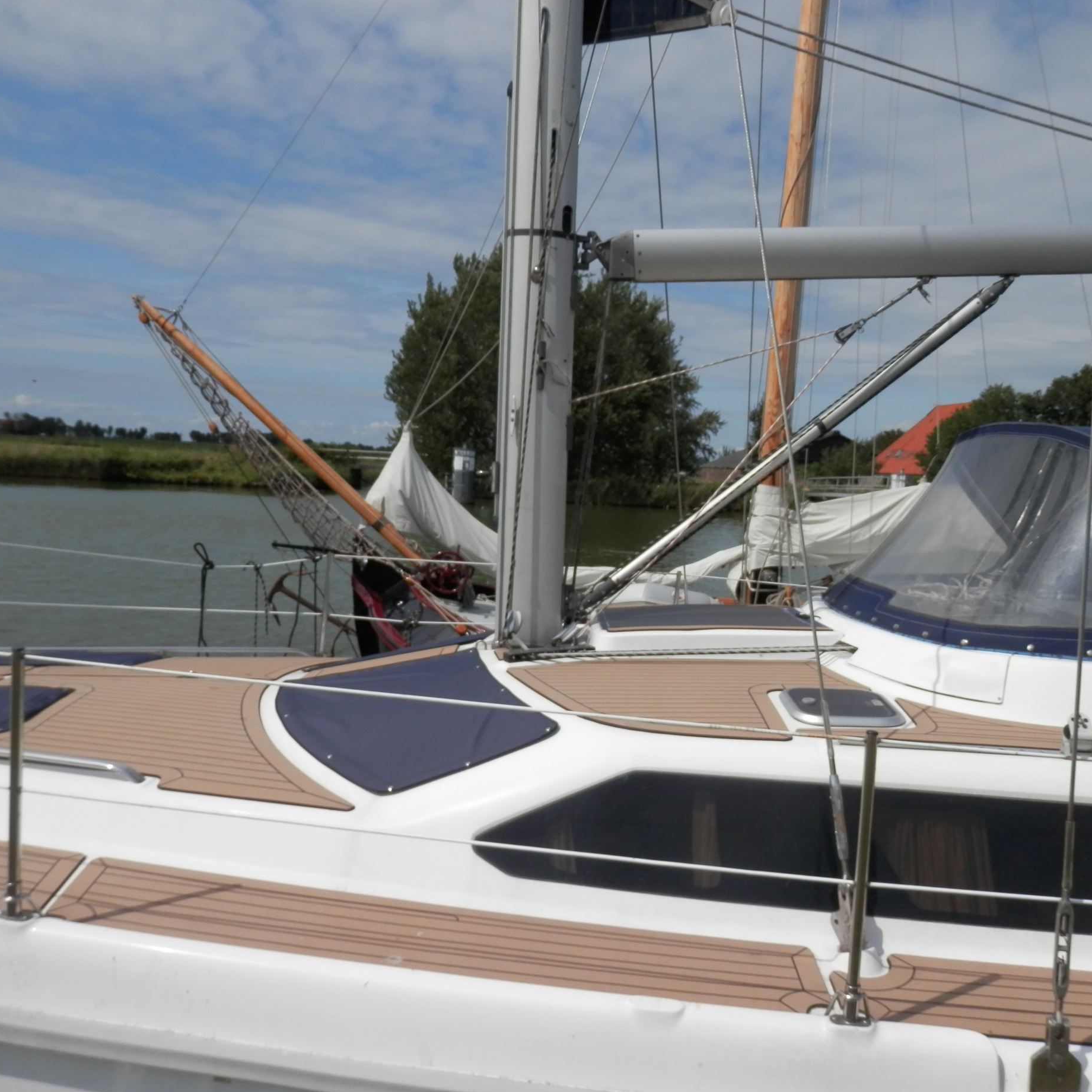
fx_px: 1071
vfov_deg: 54.0
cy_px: 544
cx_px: 650
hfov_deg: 53.7
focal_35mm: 30
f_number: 8.7
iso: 80
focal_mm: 4.5
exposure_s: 1/400
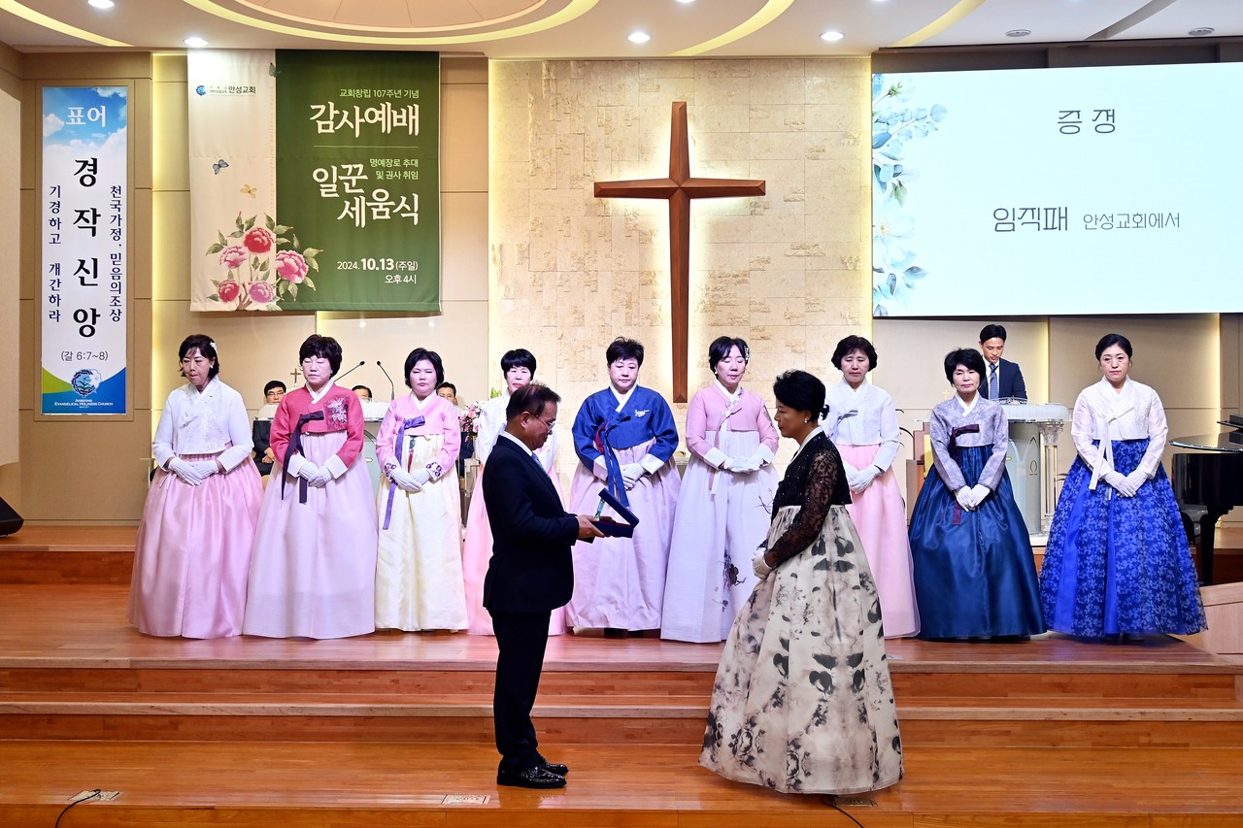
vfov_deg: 32.4
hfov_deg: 47.2
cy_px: 414
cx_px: 622
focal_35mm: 41
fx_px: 1424
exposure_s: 1/125
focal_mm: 27.5
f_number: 4.5
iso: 500
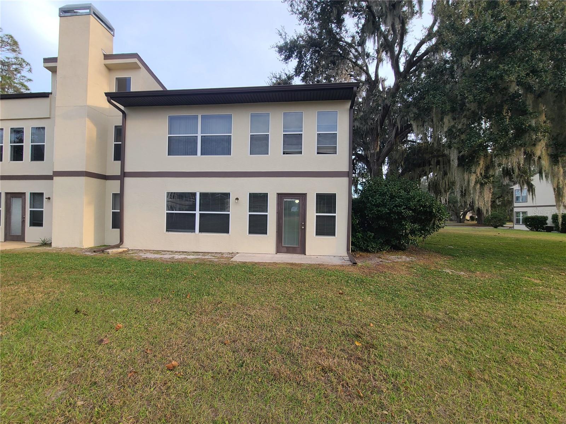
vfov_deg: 89.9
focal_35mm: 13
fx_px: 213
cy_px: 212
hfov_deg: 106.2
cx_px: 283
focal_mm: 2.2
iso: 50
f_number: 2.2
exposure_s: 1/268
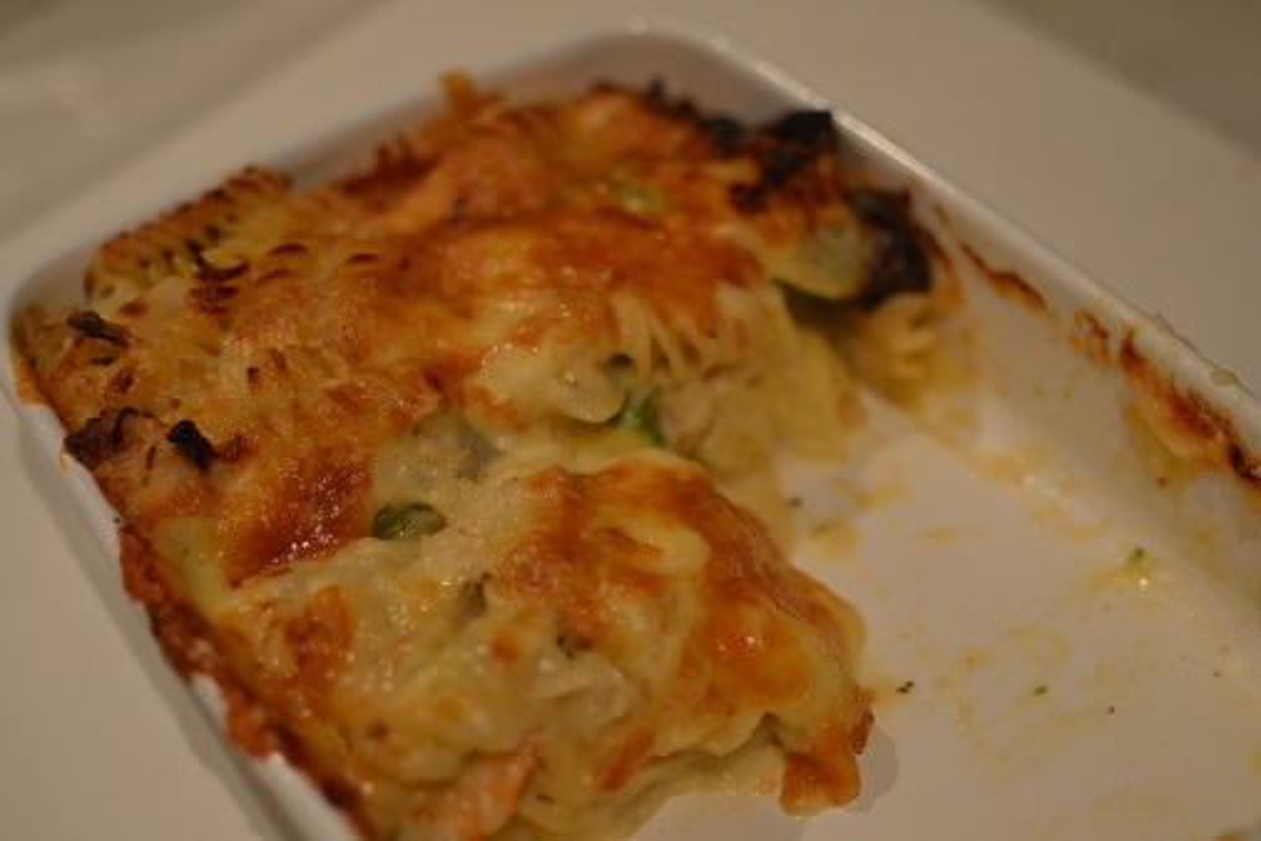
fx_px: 1839
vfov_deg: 25.8
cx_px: 630
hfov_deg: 37.9
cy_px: 420
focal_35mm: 52
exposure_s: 1/60
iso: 450
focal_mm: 35
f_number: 1.8
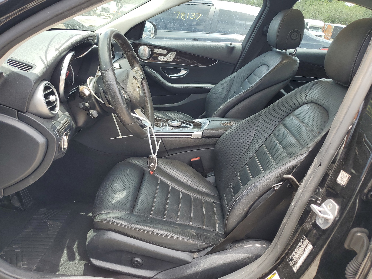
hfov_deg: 67.3
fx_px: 279
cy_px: 140
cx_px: 186
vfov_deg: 53.1
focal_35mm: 26
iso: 50
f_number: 1.5
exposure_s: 1/370
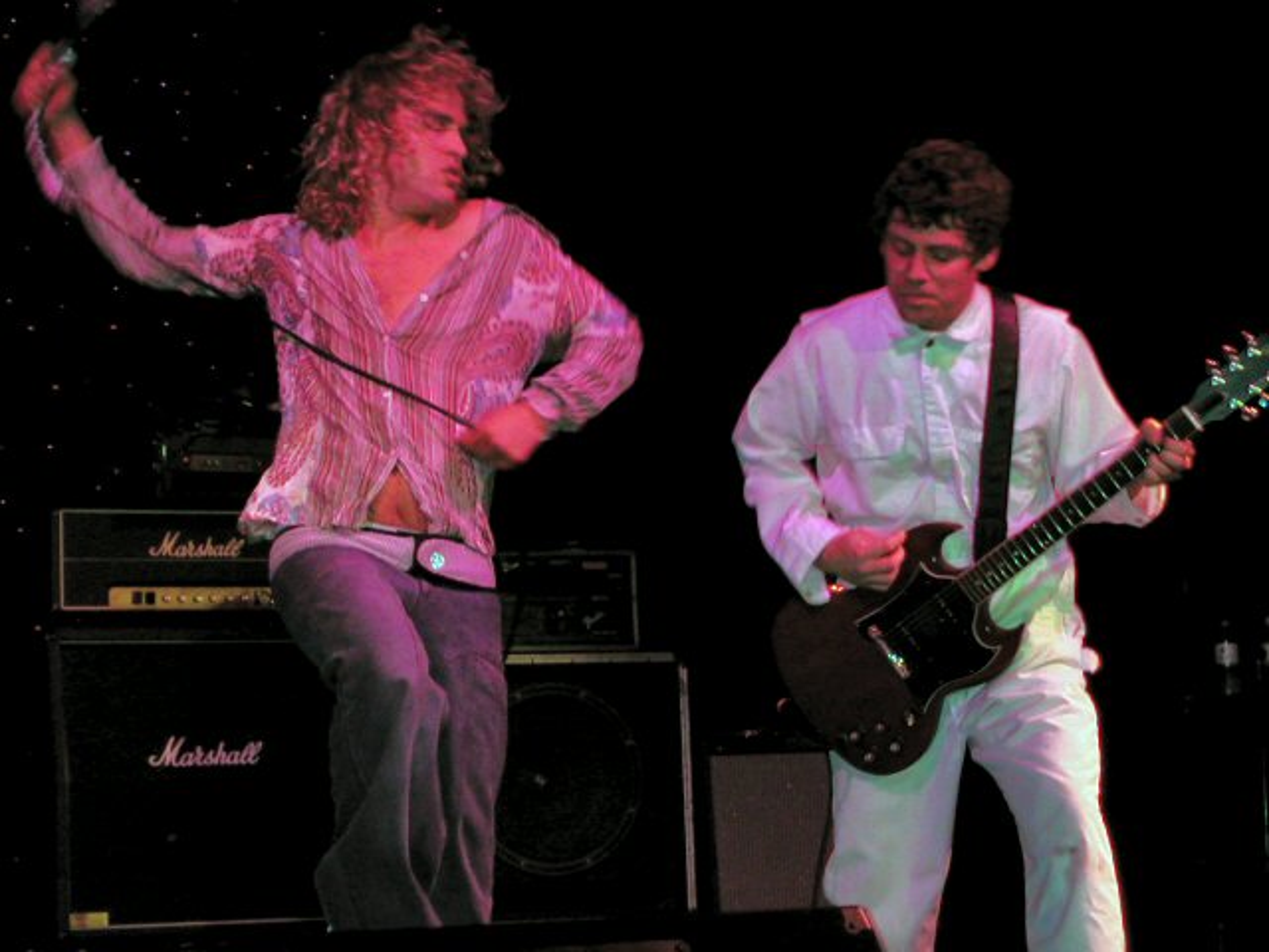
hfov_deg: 21.3
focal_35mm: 92
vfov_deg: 16.1
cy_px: 476
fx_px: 3373
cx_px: 634
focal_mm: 14
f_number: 4.4
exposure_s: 1/59.9
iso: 200
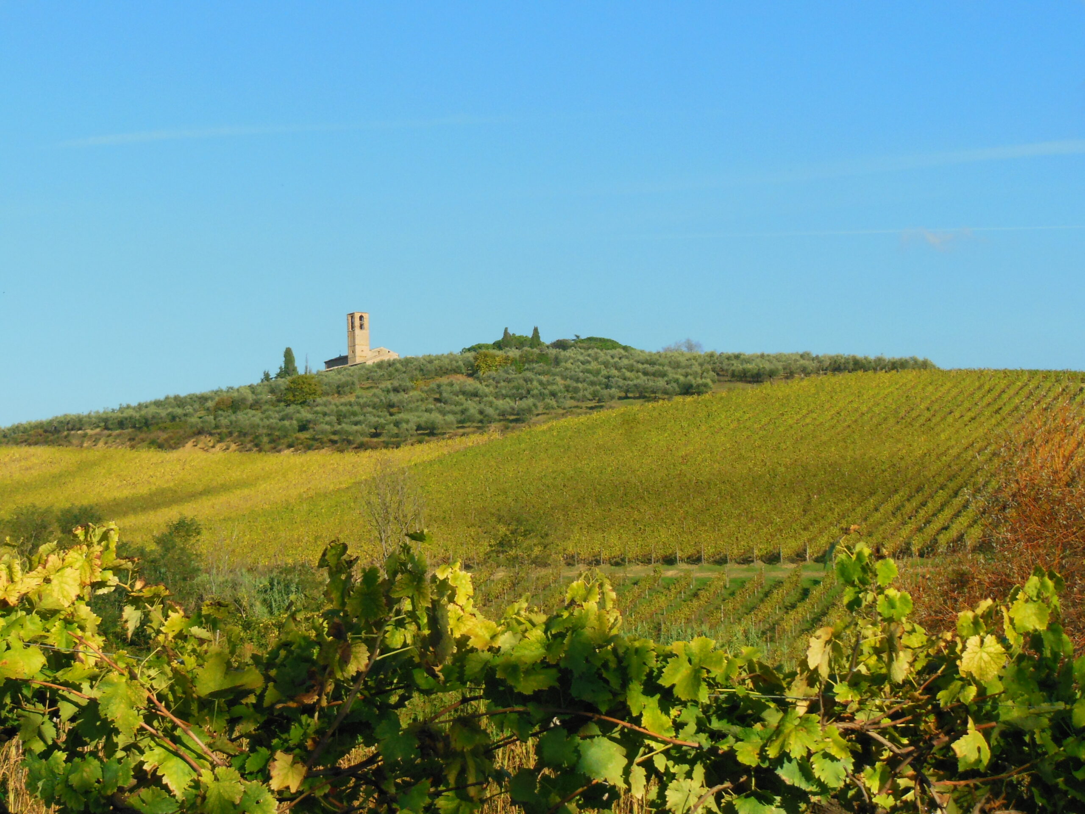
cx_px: 542
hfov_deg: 24.4
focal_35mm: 80
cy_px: 407
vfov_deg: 18.4
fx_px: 2508
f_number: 5.4
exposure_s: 1/1500
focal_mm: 14.3
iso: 400
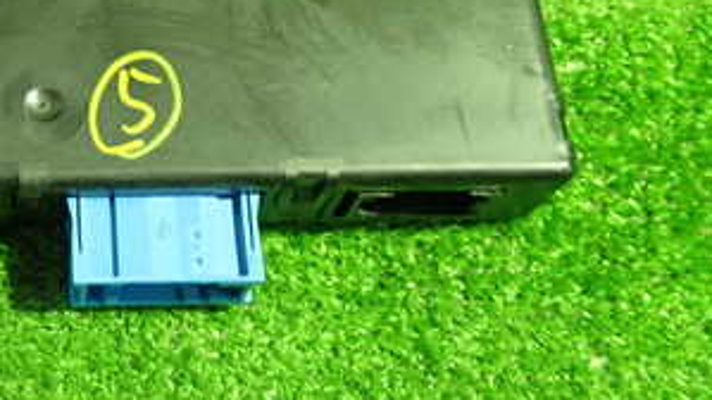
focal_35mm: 70
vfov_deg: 16.9
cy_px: 29
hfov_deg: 28.6
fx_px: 1321
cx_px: 29
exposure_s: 1/30
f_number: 2.4
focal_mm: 5.79
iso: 640
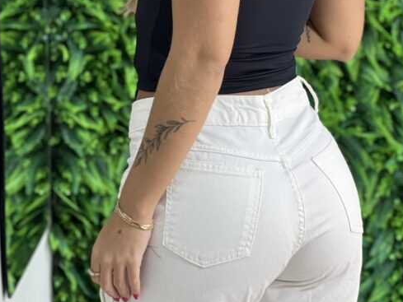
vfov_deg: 10.0
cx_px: 237
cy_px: -4
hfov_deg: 13.4
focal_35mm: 147
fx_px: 1712
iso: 125
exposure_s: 1/60
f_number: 2.8
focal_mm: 9
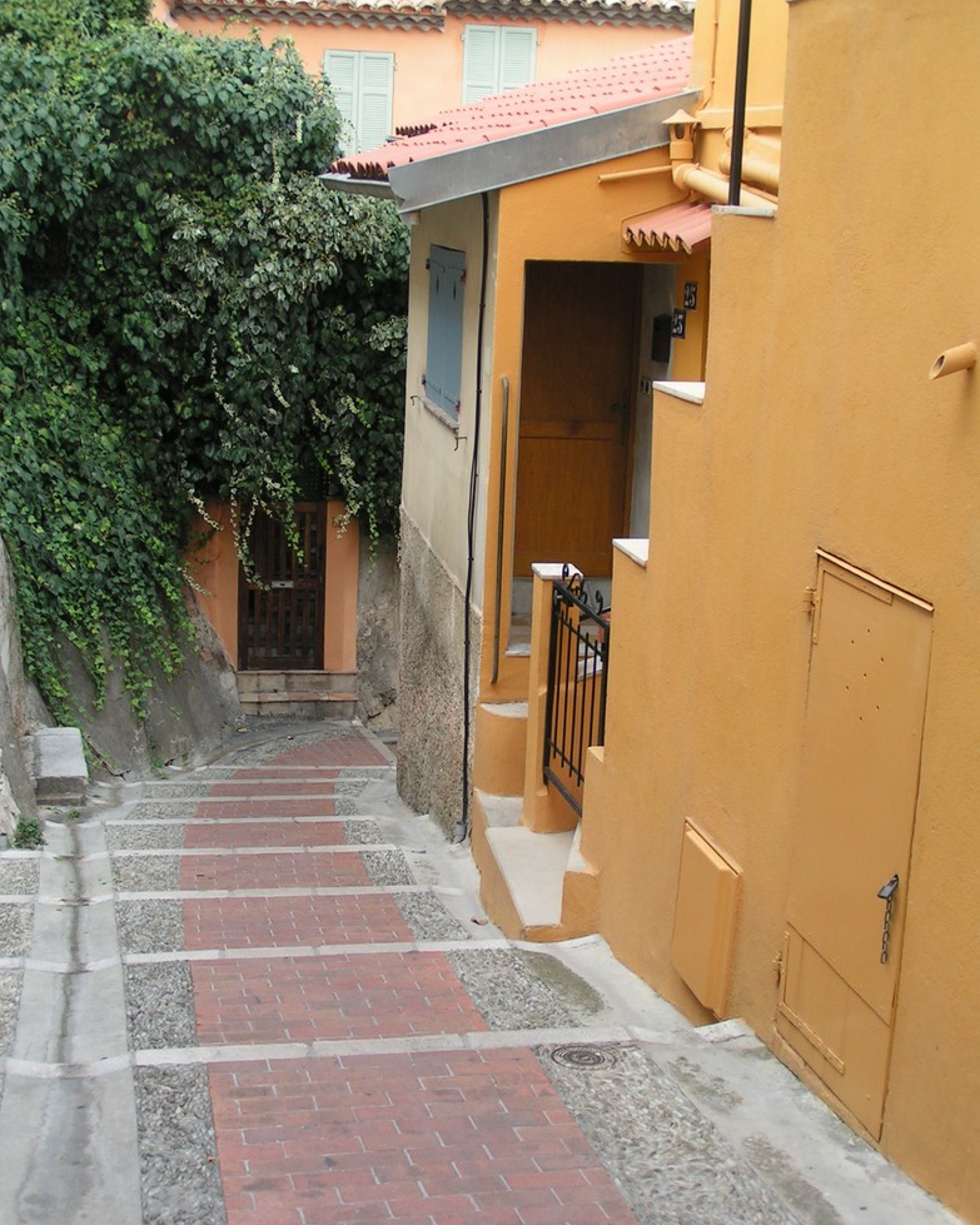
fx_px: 1813
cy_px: 559
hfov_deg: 30.2
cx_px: 494
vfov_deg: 37.3
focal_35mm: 50
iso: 50
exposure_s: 1/80
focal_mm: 7.3
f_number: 4
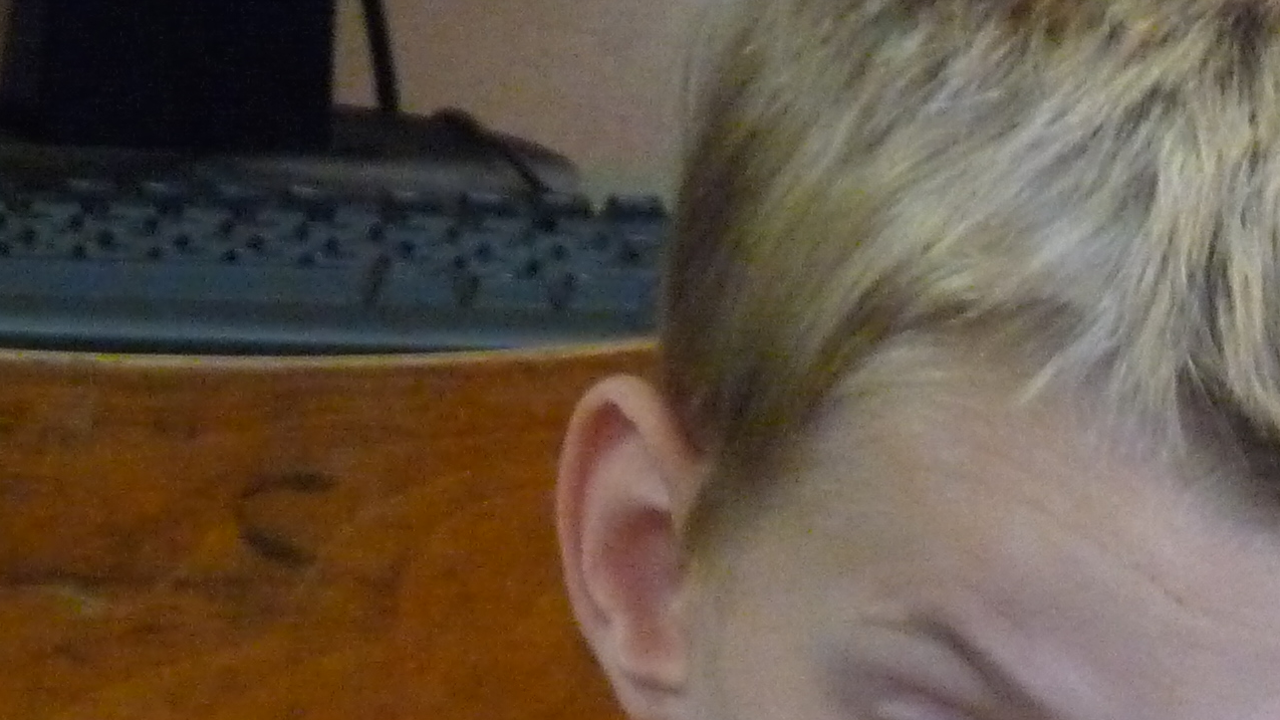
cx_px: 915
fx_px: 19039
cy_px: 1163
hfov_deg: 3.8
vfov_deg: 2.2
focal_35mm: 561
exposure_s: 1/60
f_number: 3.7
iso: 800
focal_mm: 32
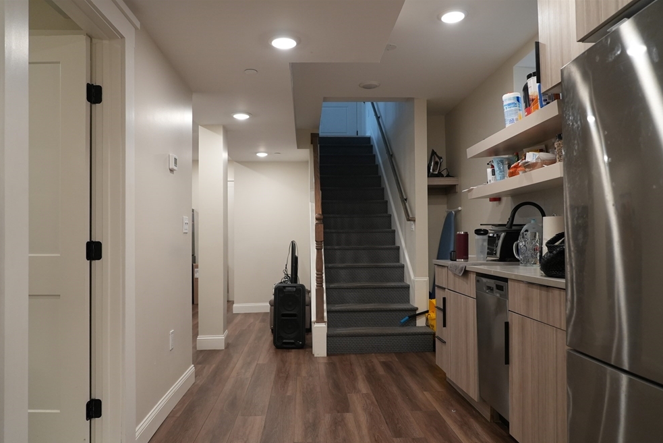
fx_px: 461
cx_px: 320
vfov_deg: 51.4
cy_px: 230
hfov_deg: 71.4
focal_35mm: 25
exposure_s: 1/160
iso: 2000
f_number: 4
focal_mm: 24
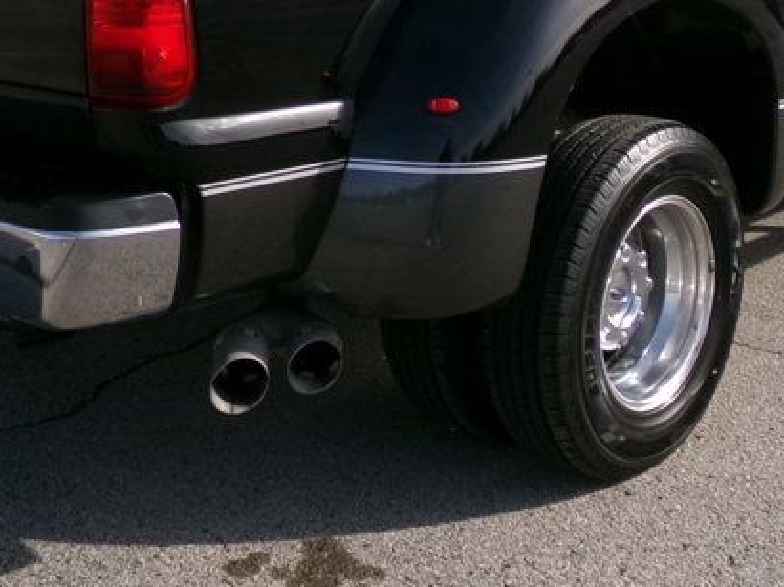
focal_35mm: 60
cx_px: 369
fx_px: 1358
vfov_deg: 24.0
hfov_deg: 32.2
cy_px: 107
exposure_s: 1/600
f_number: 3.7
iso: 100
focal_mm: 4.3
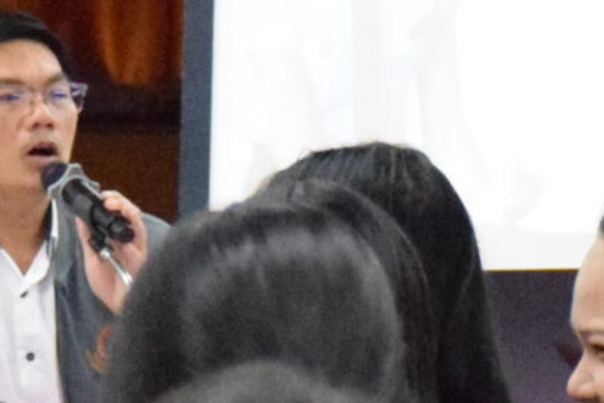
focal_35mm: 549
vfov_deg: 2.5
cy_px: 133
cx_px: 111
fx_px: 9210
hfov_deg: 3.8
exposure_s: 1/90
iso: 10000
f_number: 5.6
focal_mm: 60
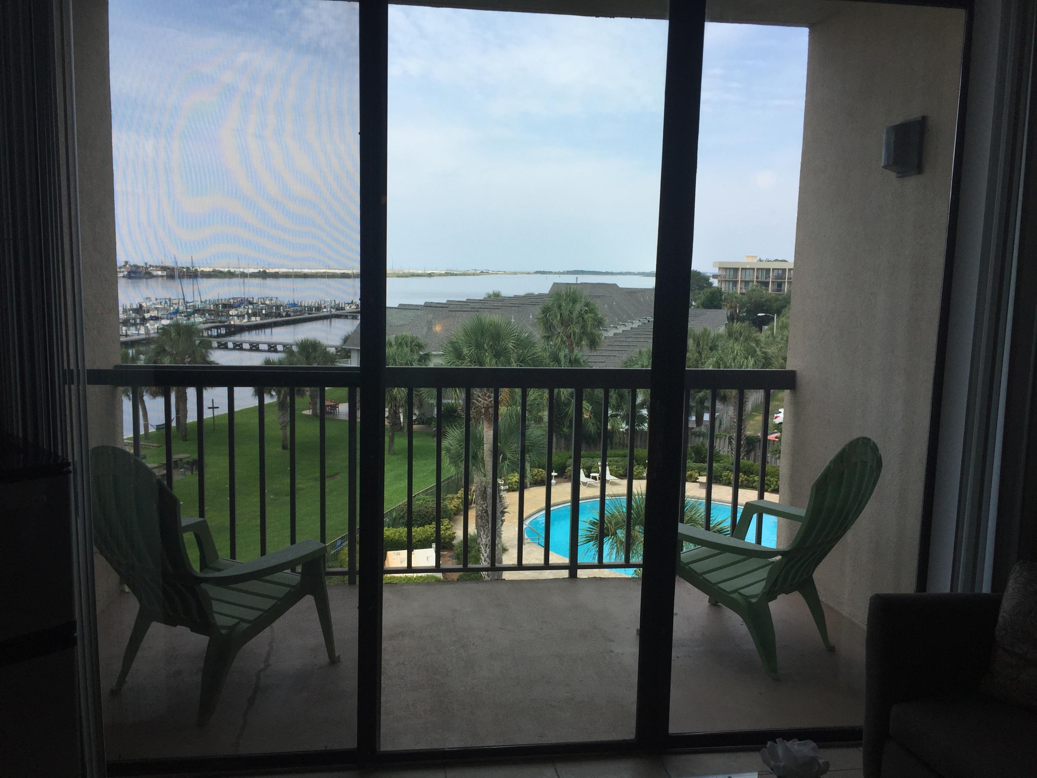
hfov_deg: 61.7
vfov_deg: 48.2
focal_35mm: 29
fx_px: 869
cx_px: 518
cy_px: 389
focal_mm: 4.15
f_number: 2.2
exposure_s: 1/1464
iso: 32
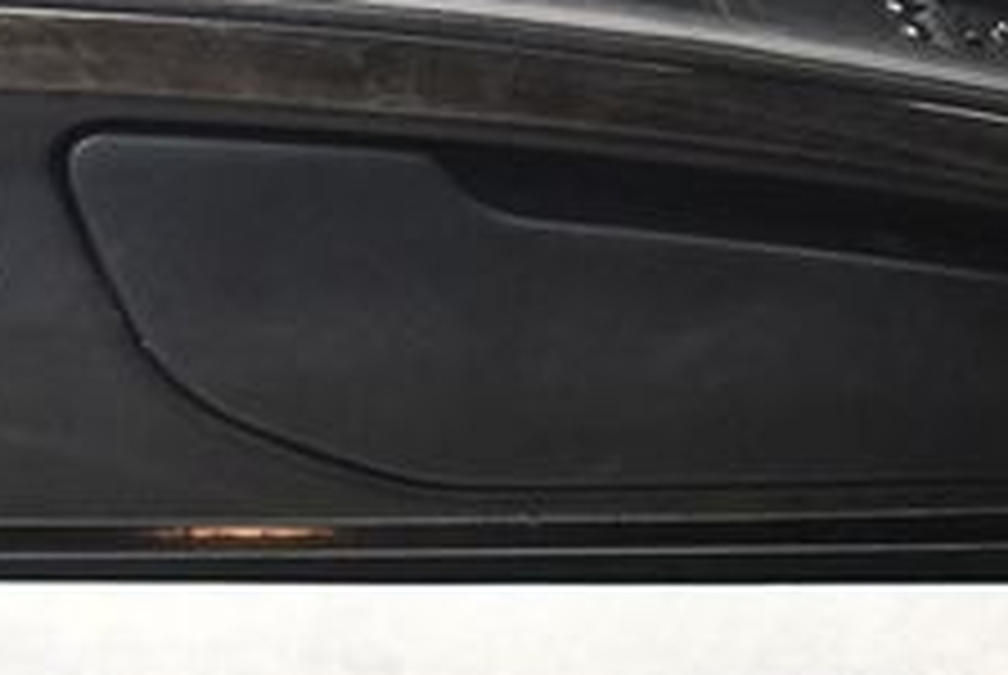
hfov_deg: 16.9
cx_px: 189
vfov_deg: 11.3
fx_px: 3364
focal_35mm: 120
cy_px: -22
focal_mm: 21
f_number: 3.8
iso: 3200
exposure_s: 1/60
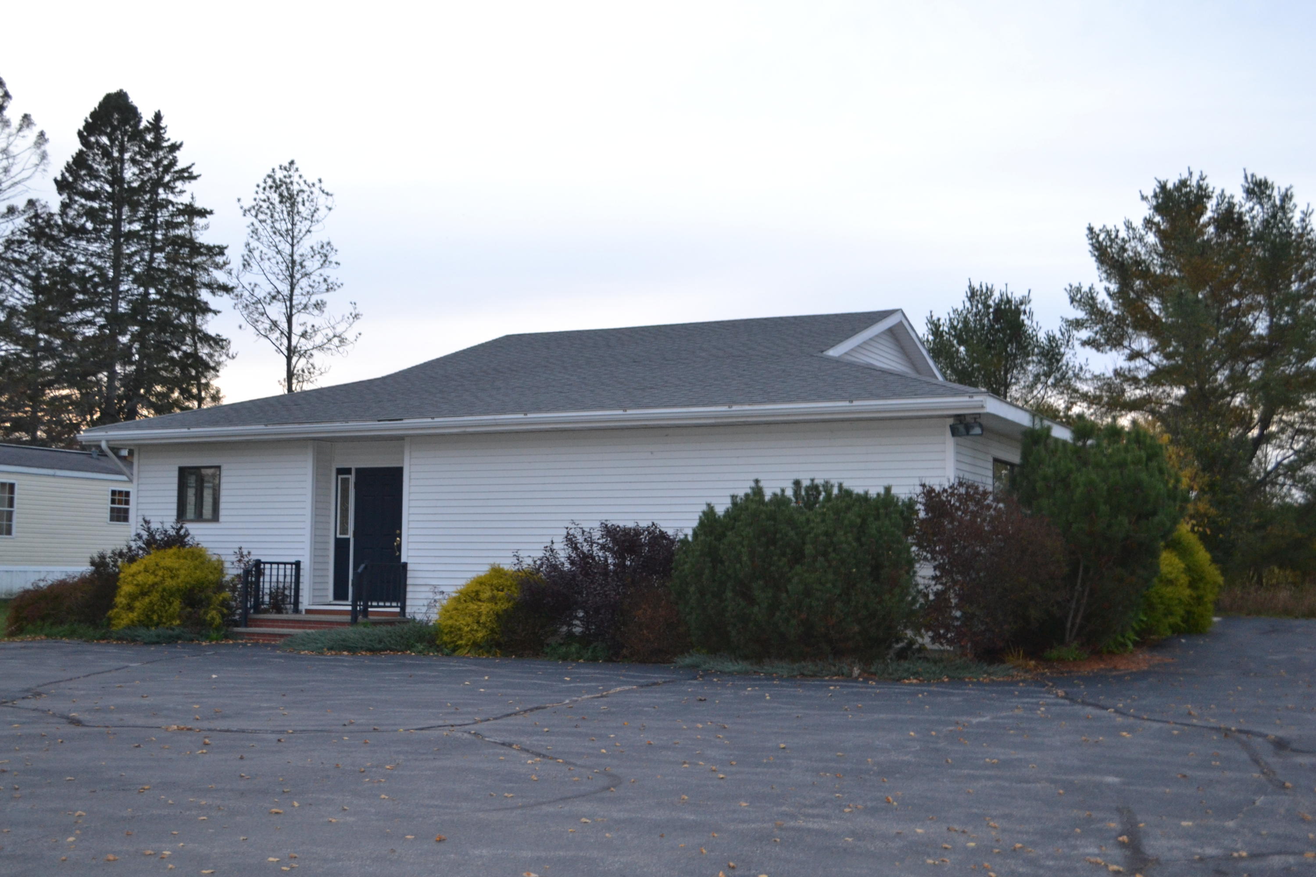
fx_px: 1426
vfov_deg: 34.2
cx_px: 658
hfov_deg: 49.6
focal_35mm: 39
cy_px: 438
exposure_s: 1/60
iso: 900
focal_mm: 26
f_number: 4.2
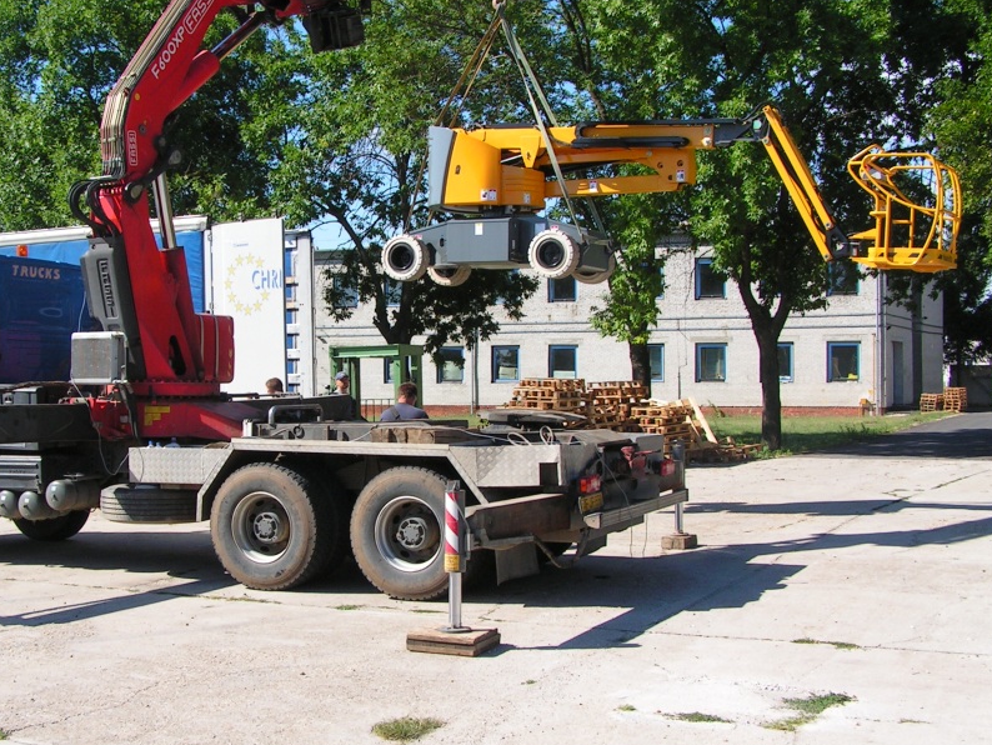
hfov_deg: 38.8
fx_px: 1405
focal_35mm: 49
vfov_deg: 29.7
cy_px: 344
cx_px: 409
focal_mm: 6.3
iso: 50
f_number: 5.6
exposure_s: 1/250
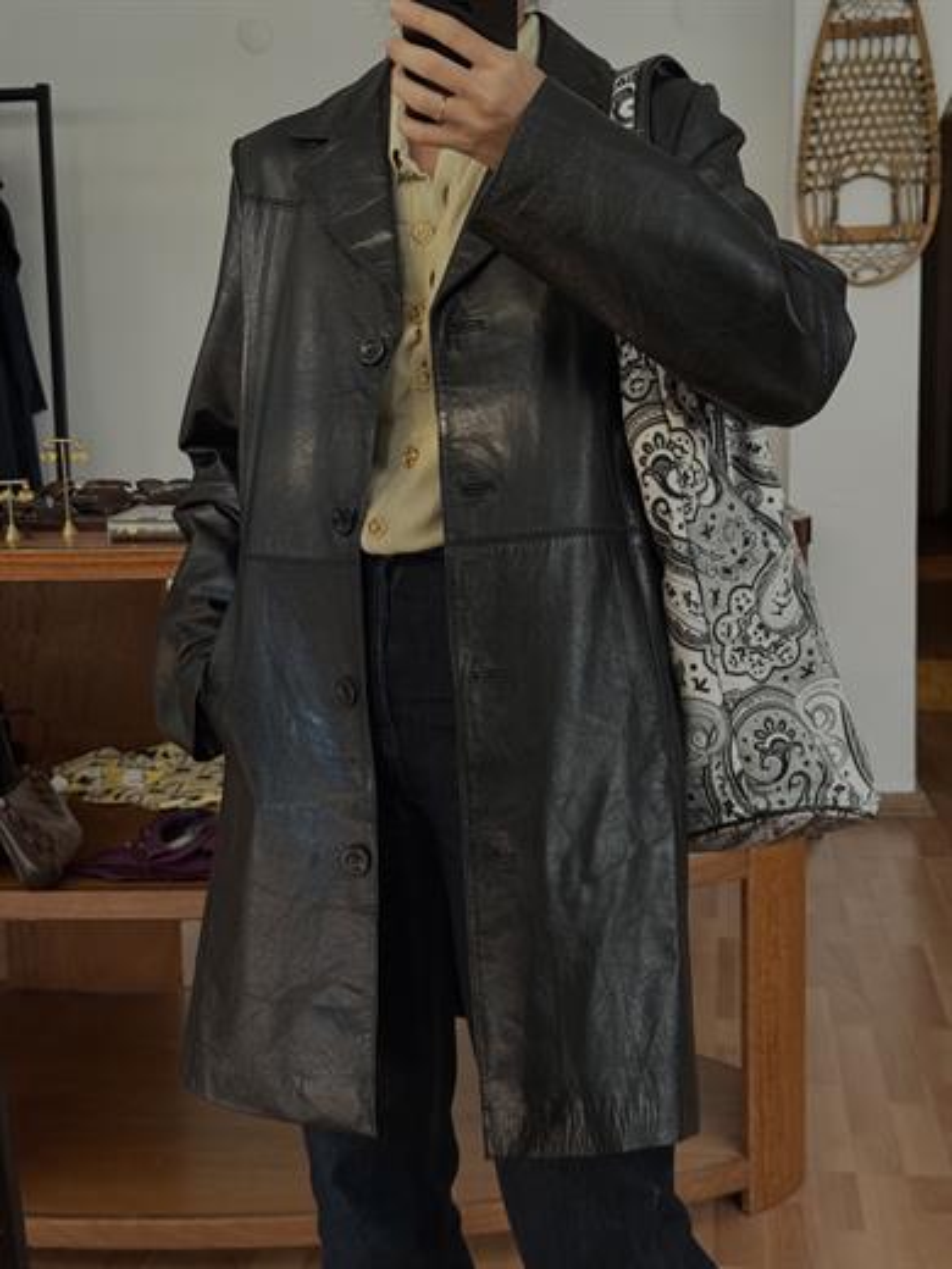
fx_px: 1760
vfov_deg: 39.7
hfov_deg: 30.3
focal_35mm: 48
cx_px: 476
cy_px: 634
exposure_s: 1/33
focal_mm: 6.76
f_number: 1.78
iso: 500
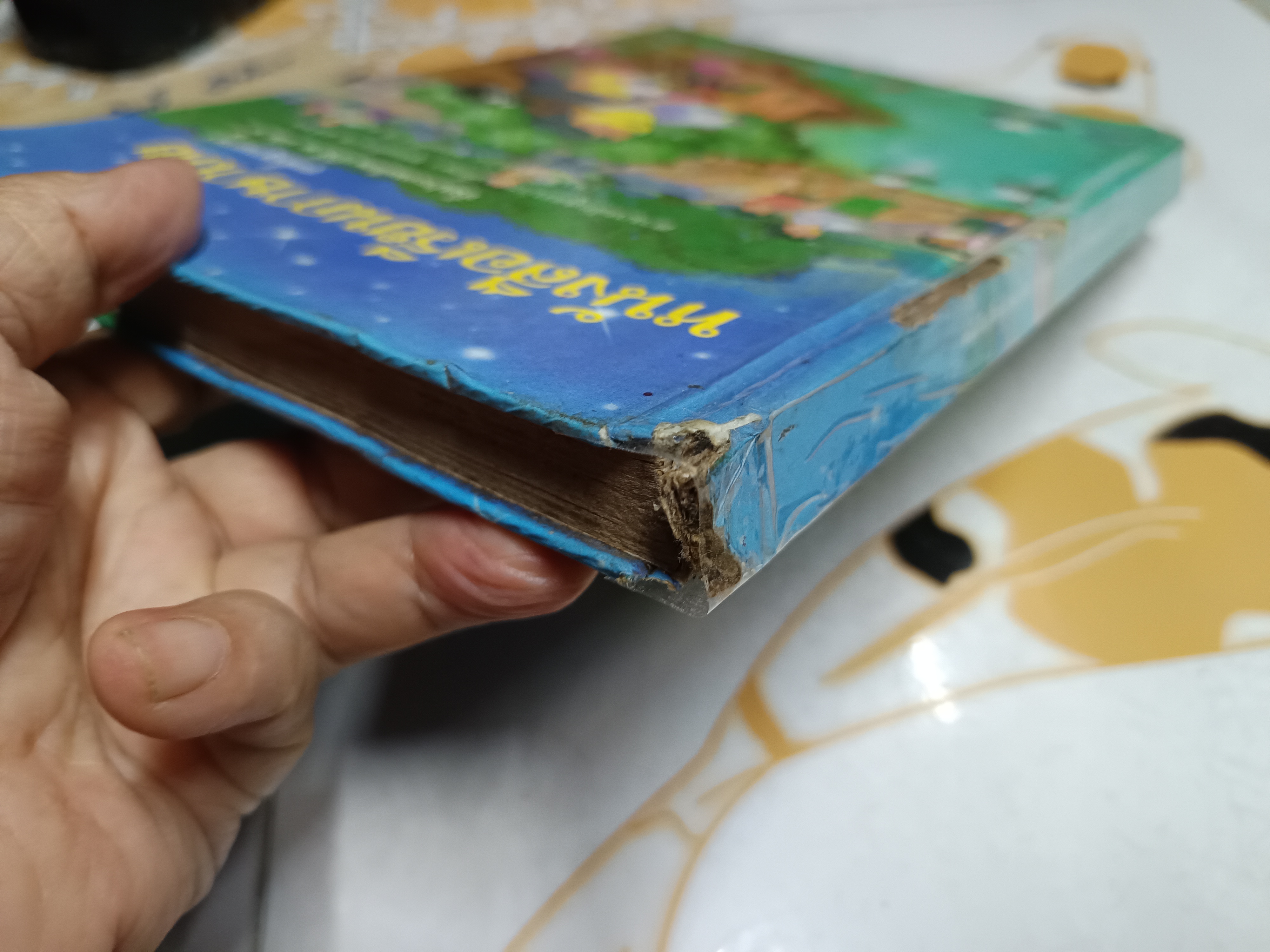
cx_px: 635
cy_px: 476
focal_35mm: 24
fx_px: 881
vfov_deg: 56.8
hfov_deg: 71.6
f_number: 1.7
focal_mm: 5.31
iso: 961
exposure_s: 1/25
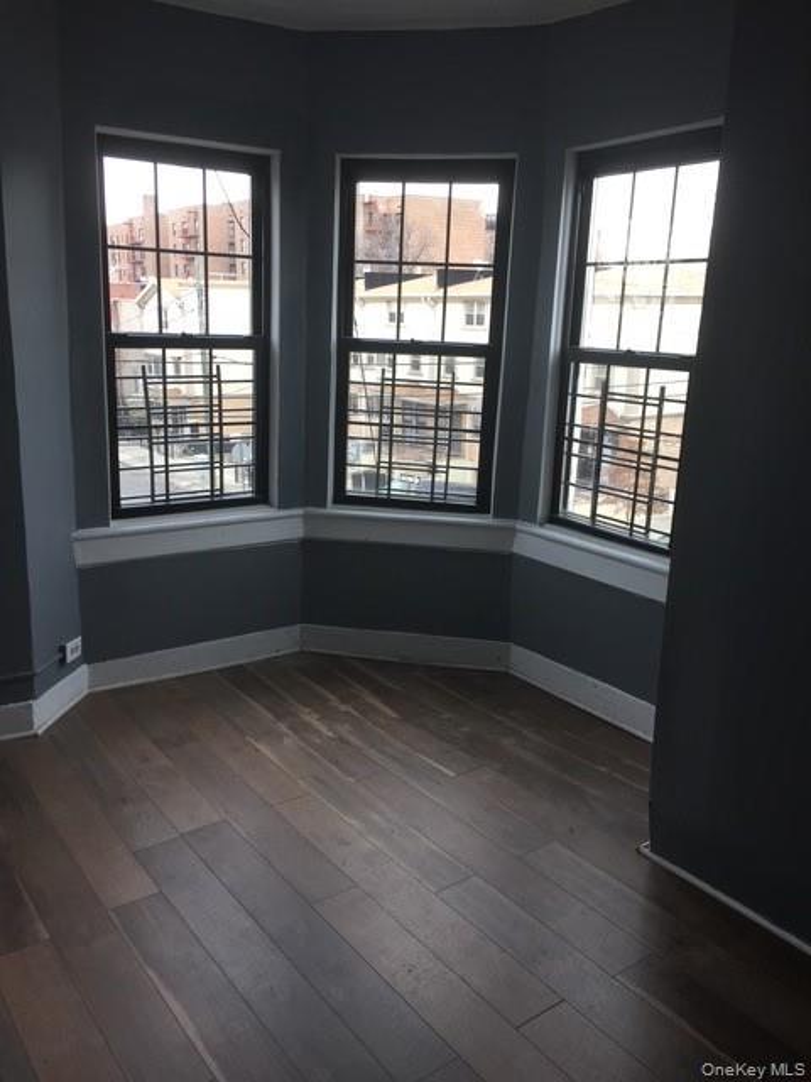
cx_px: 406
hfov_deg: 48.2
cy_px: 541
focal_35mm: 29
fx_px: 906
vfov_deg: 61.7
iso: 32
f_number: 2.2
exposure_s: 1/60
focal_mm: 4.15
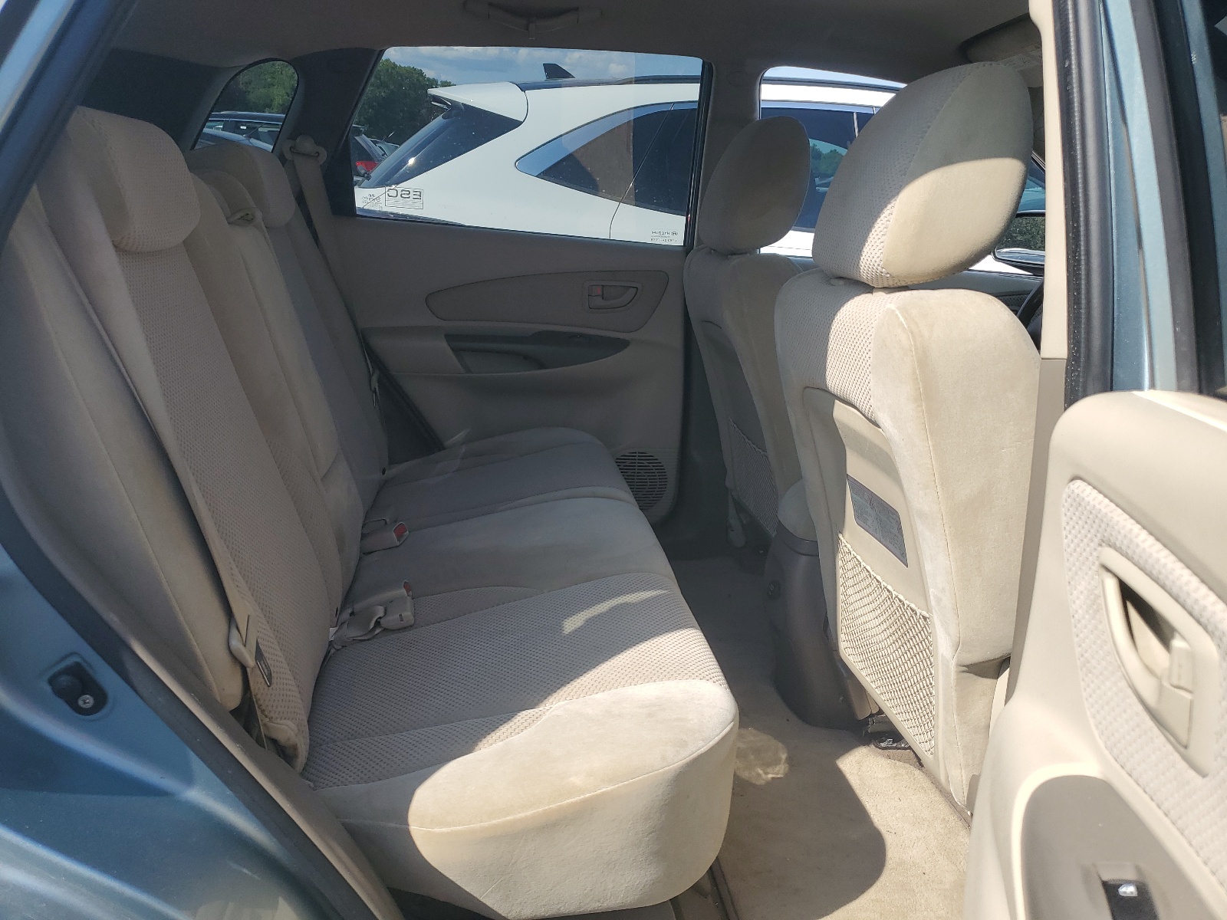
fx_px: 922
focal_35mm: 26
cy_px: 460
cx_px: 614
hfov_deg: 67.3
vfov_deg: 53.1
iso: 50
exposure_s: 1/1667
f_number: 1.5
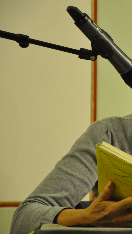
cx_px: 169
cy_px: 117
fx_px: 1444
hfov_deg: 5.2
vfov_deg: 9.3
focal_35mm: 232
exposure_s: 1/30
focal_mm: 98
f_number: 5.6
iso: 1250
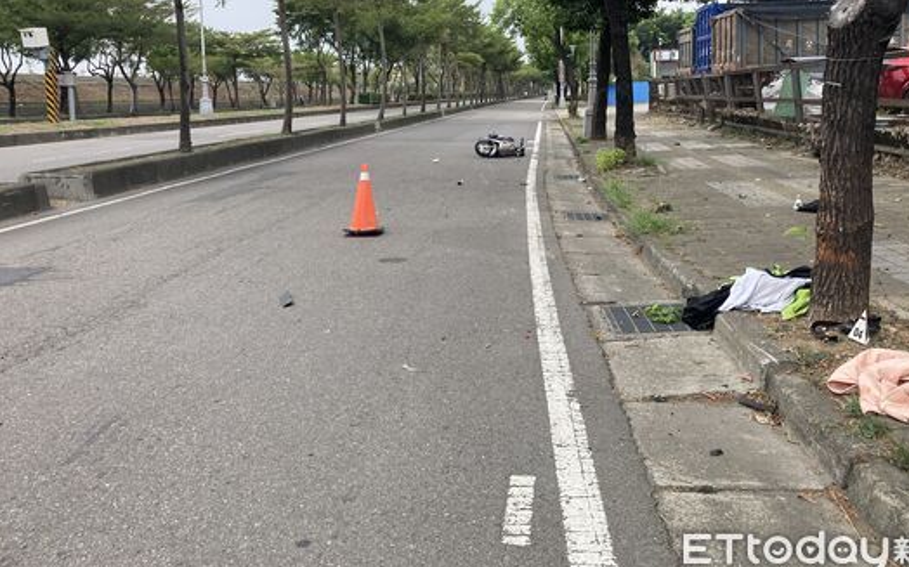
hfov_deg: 56.7
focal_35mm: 34
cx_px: 479
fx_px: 842
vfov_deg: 36.9
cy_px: 194
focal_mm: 3.99
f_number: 1.8
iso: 80
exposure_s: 1/120
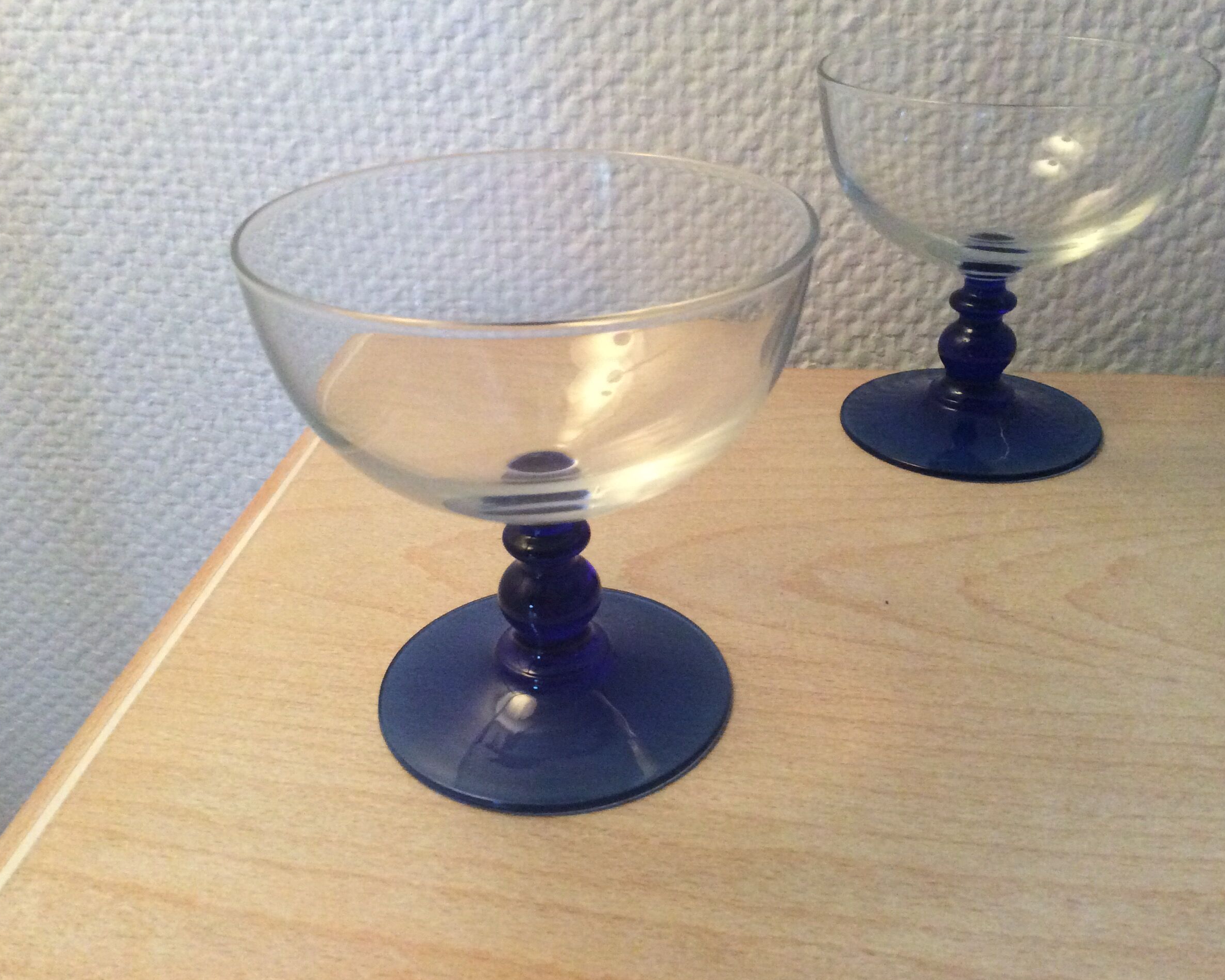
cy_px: 494
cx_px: 627
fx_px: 1233
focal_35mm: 34
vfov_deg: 43.4
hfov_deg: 52.8
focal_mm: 3.3
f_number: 2.4
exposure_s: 1/17
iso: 320
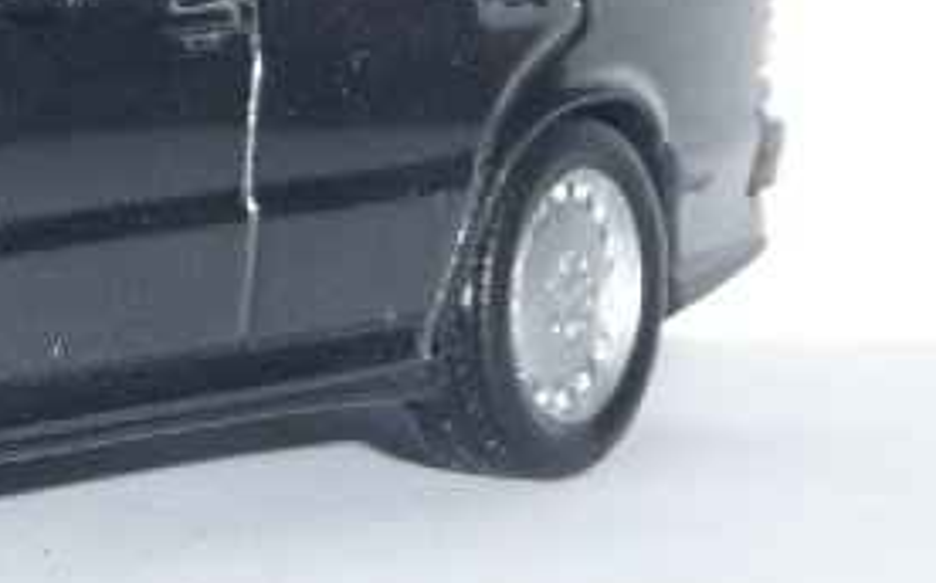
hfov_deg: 8.0
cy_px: 197
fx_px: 6525
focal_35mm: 256
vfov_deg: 5.1
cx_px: -499
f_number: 4.2
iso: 100
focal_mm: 8
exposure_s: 1/30
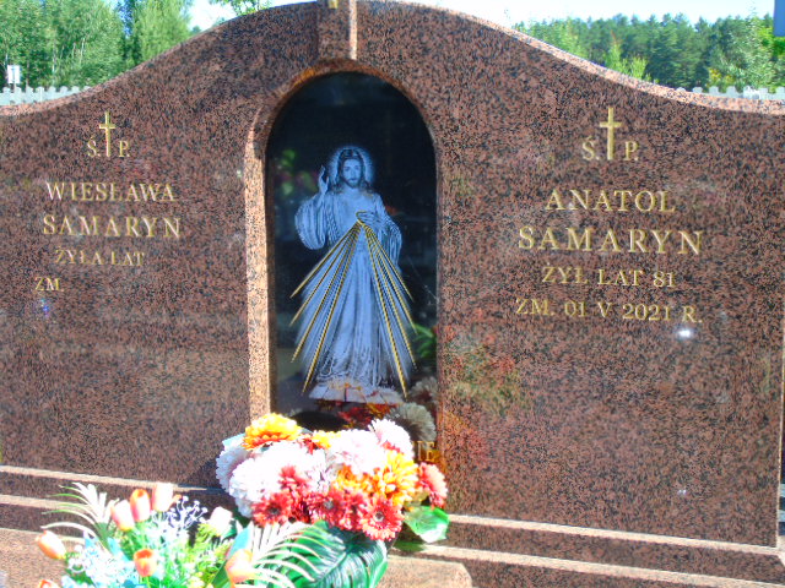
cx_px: 392
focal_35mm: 54
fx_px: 1225
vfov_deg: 27.0
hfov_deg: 35.5
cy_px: 294
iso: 80
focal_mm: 9.6
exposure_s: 1/160
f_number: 4.3
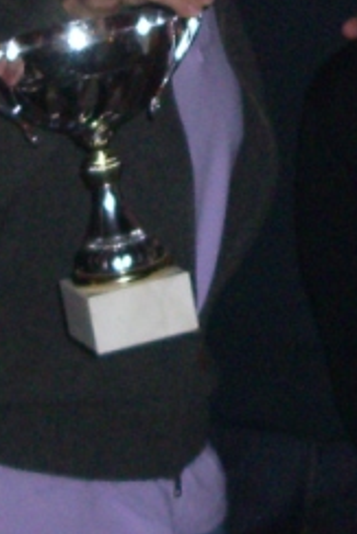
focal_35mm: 214
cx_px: 269
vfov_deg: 9.6
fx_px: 3178
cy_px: 53
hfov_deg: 6.4
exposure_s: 1/60
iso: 200
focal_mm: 8.2
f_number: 3.1
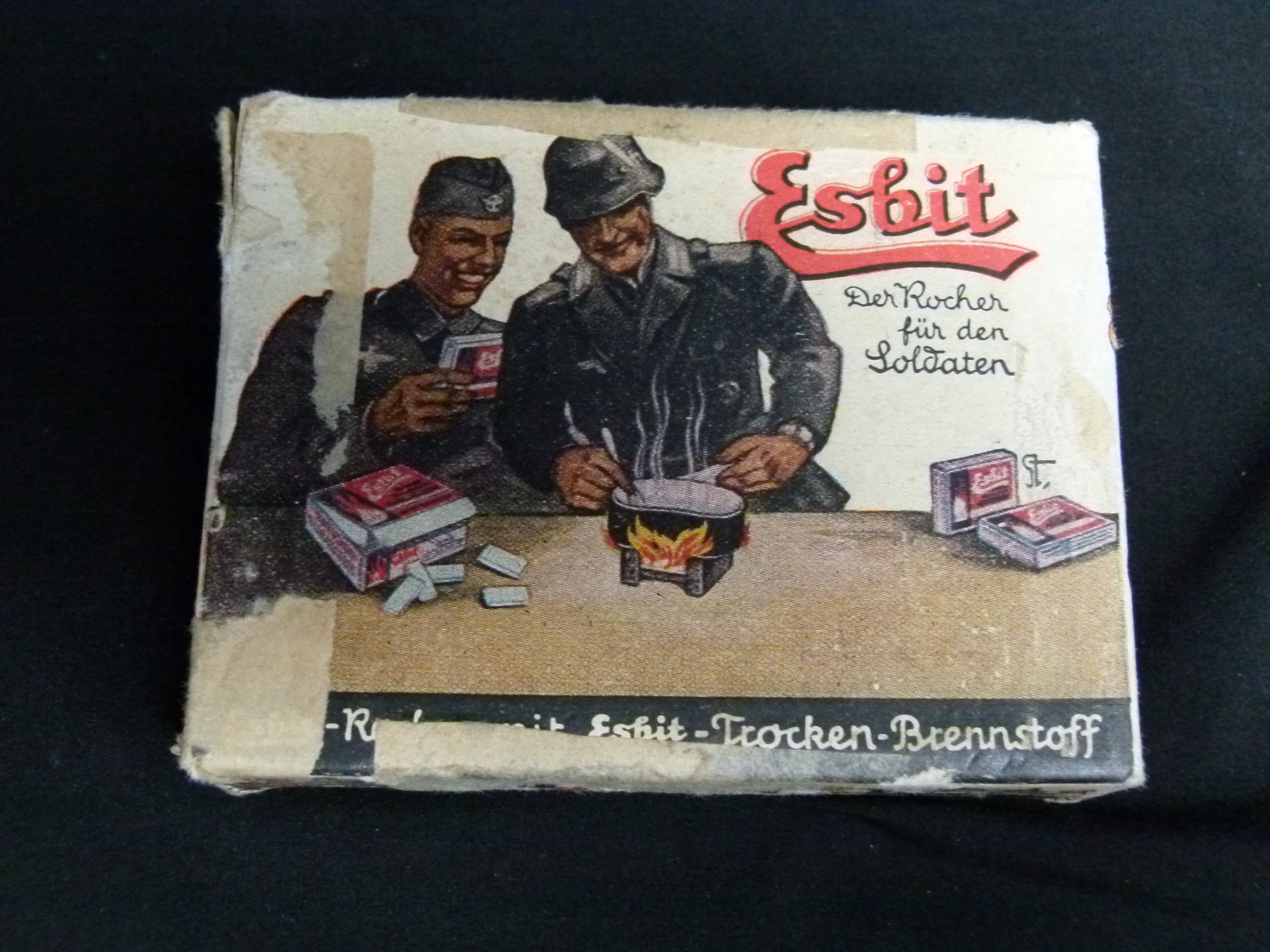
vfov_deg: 35.1
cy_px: 476
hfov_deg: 45.8
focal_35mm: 41
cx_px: 635
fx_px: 1504
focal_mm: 7.4
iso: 800
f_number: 3.2
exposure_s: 1/40
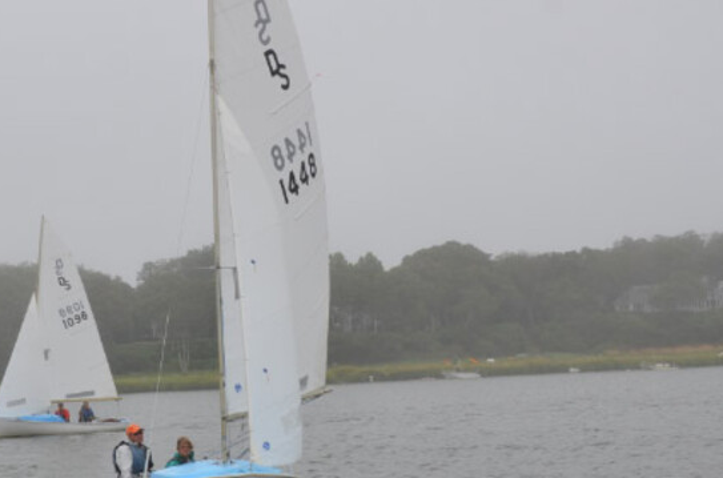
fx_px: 1982
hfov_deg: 20.6
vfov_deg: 13.7
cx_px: 262
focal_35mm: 99
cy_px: 300
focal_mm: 35
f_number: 8
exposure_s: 1/250
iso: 100
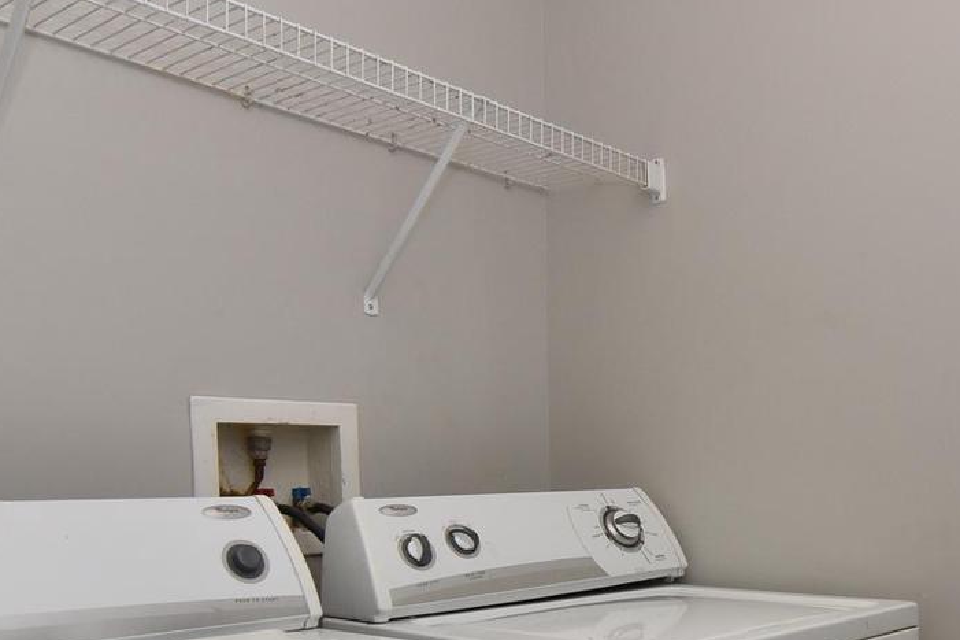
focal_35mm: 37
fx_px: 986
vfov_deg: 34.8
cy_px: 517
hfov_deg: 49.9
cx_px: 715
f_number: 11
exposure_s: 1/60
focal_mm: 12
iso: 800
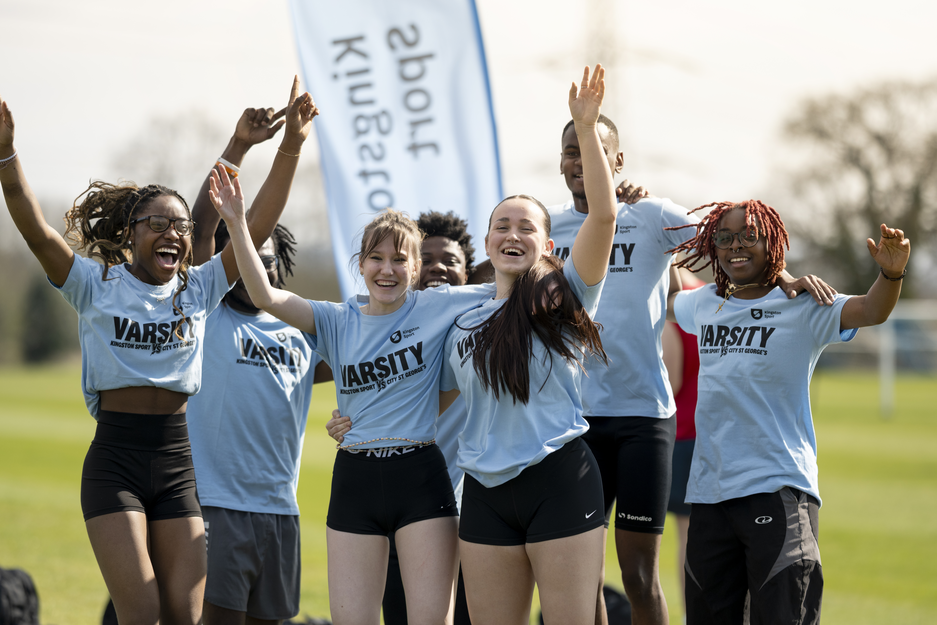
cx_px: 468
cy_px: 312
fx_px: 3513
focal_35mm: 135
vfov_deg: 10.2
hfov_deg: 15.2
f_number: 2
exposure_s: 1/5000
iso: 125
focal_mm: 135
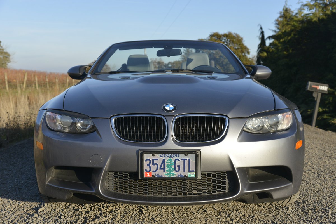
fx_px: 429
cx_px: 168
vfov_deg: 29.3
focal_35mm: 46
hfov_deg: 42.7
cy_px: 112
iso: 1250
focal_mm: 46
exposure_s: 1/3200
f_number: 6.3
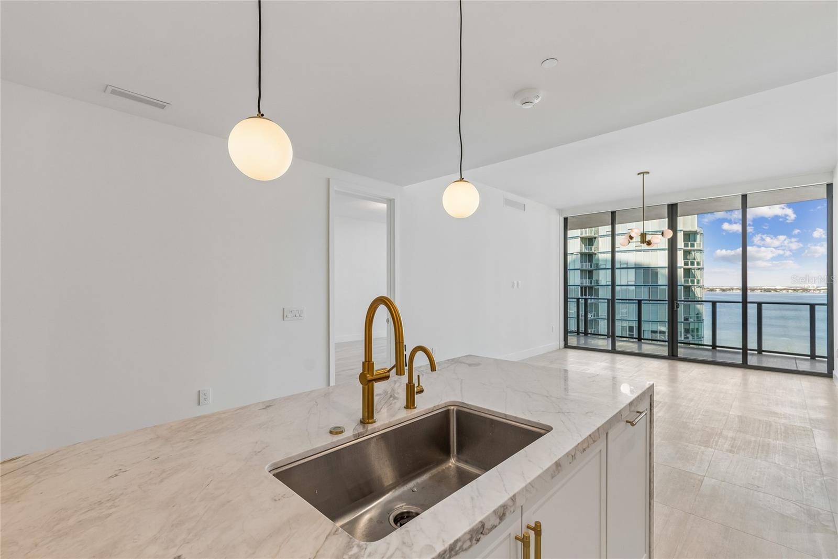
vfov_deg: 77.3
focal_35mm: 15
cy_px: 280
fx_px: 349
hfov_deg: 100.4
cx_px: 419
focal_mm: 10
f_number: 7.1
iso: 100
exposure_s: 1/13
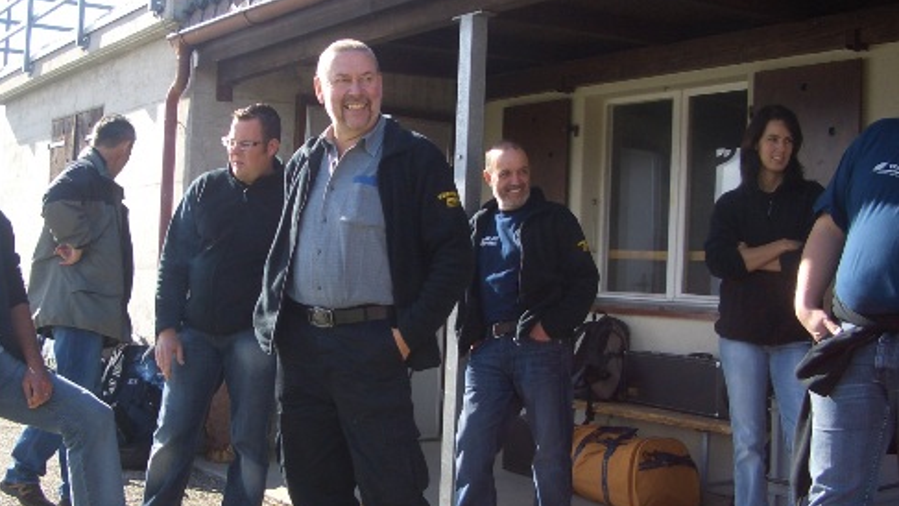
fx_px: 1120
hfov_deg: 43.7
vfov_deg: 25.4
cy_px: 238
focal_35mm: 47
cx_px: 404
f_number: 2.6
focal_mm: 5.8
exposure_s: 1/320
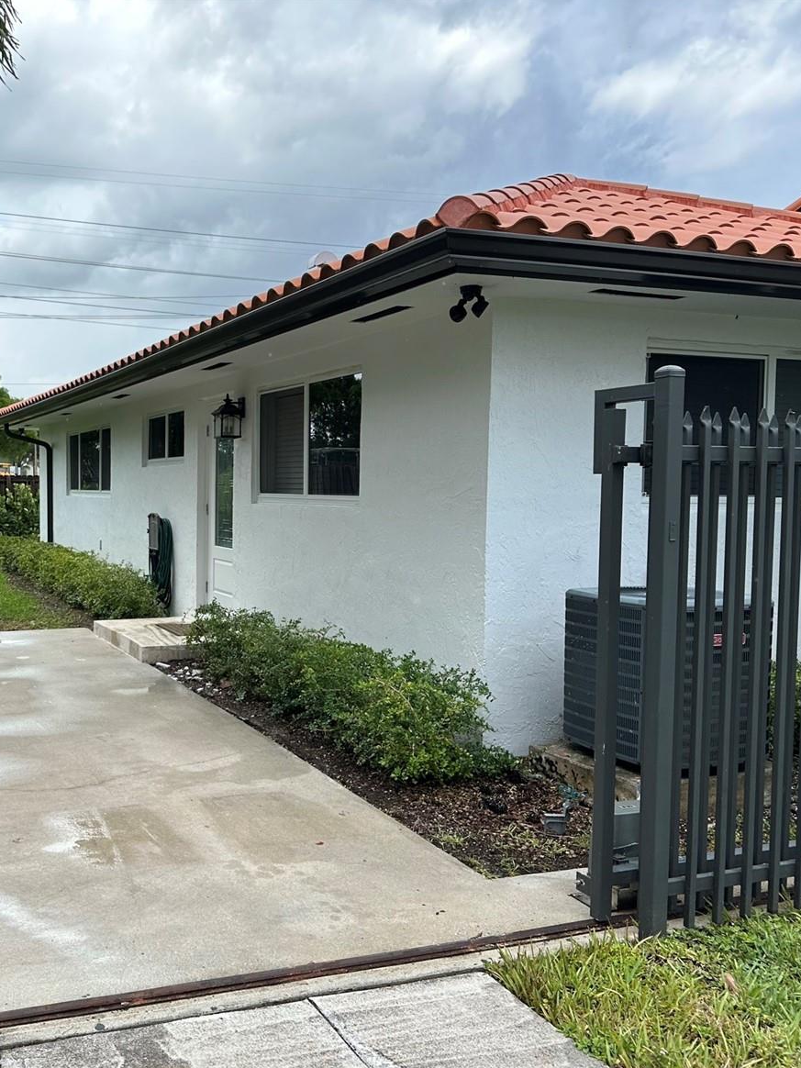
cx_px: 191
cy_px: 548
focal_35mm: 33
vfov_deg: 55.3
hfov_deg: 41.6
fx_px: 1018
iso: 80
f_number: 1.78
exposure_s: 1/1453
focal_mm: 6.86
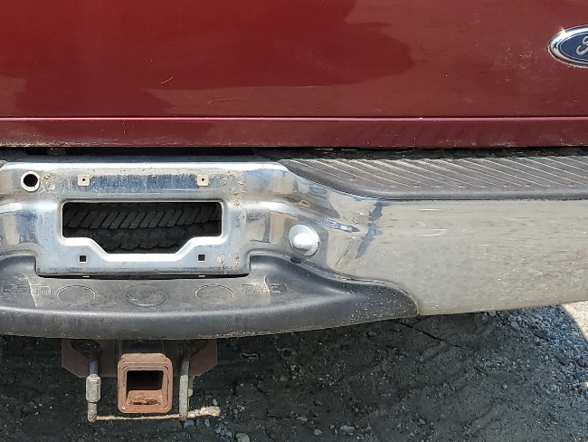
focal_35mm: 64
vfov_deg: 21.9
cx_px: 122
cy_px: -23
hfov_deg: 29.6
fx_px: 1088
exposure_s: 1/2500
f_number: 1.5
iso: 50
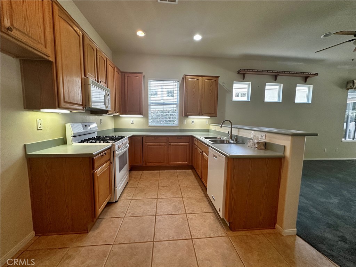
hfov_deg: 102.1
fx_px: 144
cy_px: 134
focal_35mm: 14
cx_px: 178
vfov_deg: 85.7
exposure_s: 1/120
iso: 250
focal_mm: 2.22
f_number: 2.2
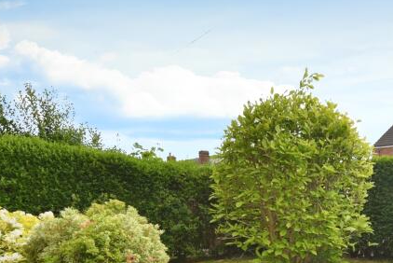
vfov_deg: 36.3
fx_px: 371
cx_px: 343
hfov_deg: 50.4
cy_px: 241
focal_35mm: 34
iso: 100
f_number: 6.7
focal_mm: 14
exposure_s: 1/180
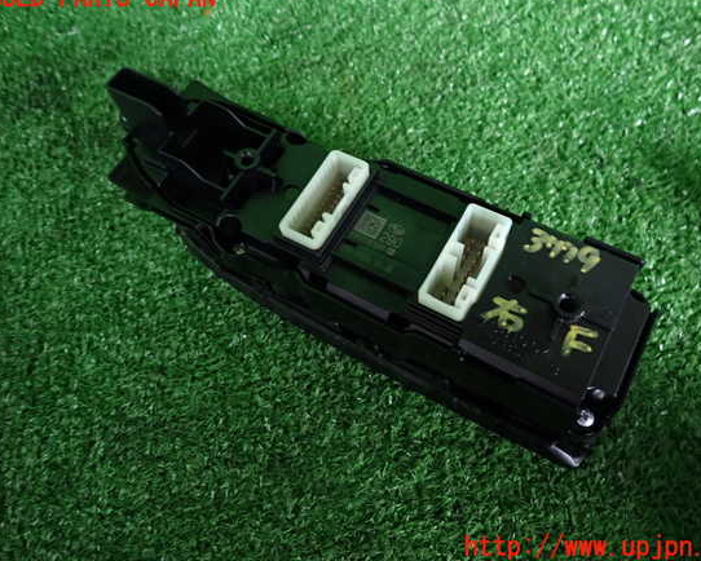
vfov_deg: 53.2
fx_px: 560
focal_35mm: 27
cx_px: 369
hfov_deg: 64.0
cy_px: 273
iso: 320
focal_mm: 4.5
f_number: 2
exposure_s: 1/30
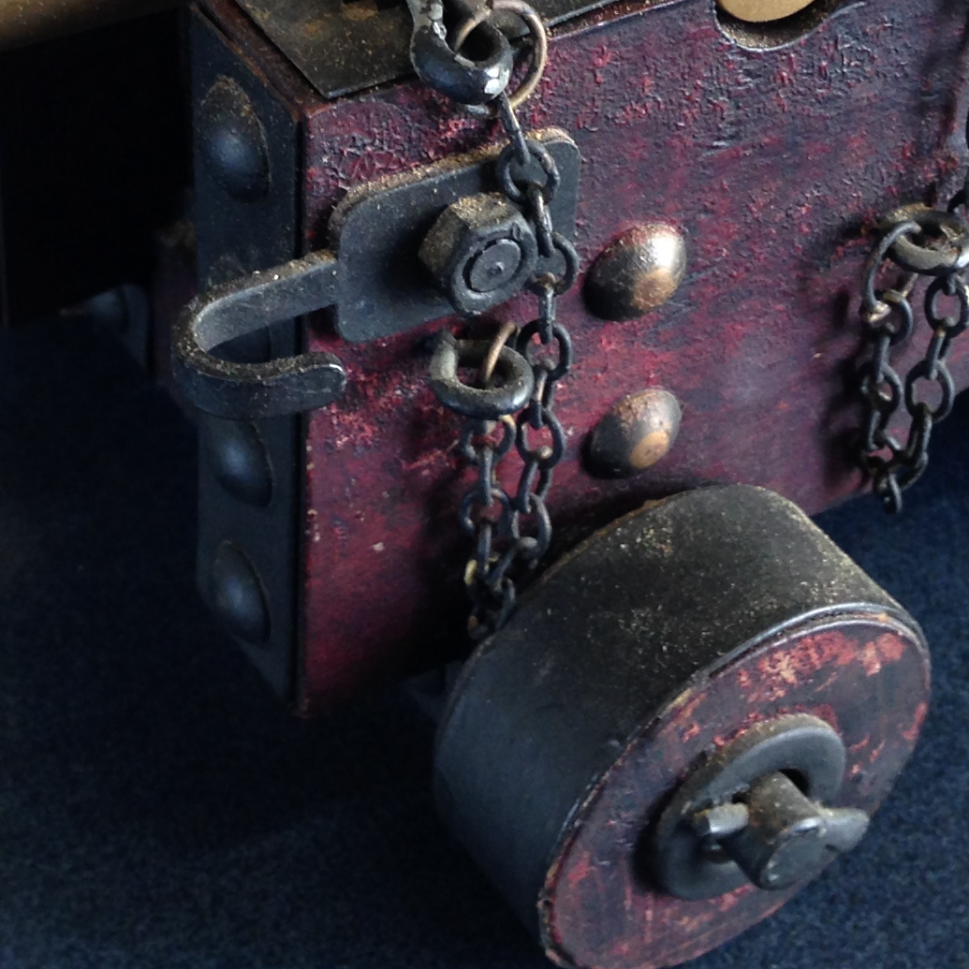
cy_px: 247
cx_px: 337
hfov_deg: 18.8
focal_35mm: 92
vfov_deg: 18.8
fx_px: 2914
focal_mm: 4.12
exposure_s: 1/20
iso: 80
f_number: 2.4
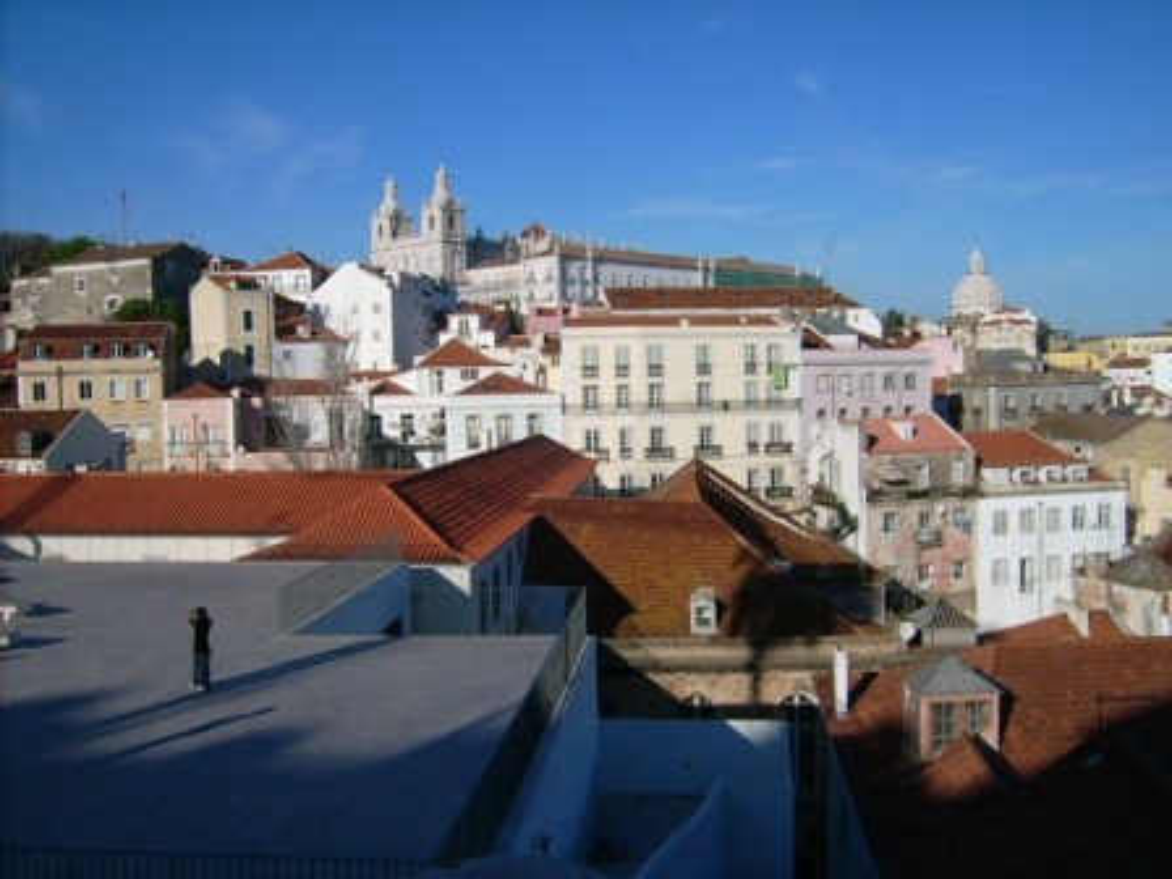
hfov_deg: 52.6
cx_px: 586
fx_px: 1185
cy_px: 440
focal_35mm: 35
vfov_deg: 40.7
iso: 50
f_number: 5.8
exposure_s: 1/841
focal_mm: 5.95
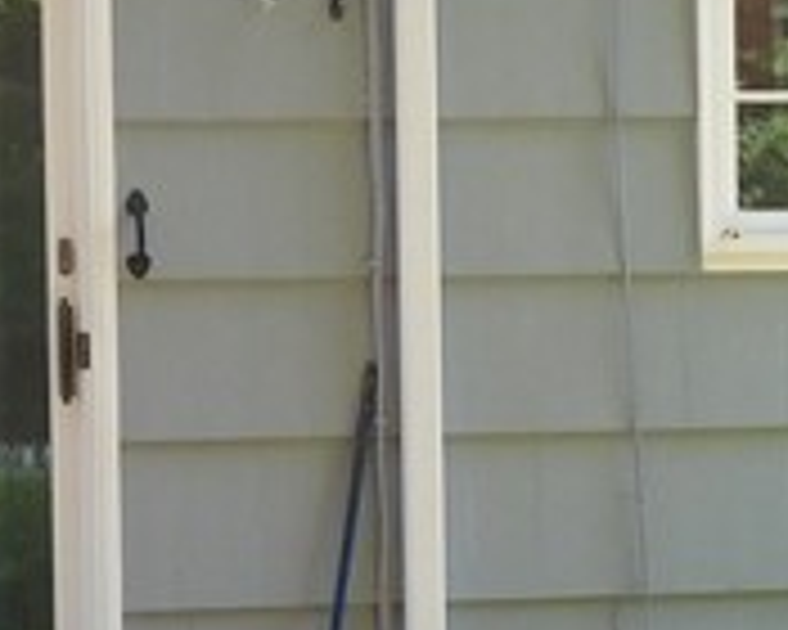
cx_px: -50
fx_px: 3988
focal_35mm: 171
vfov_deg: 9.0
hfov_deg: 11.1
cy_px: 468
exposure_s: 1/125
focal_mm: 5.4
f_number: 3.5
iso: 125
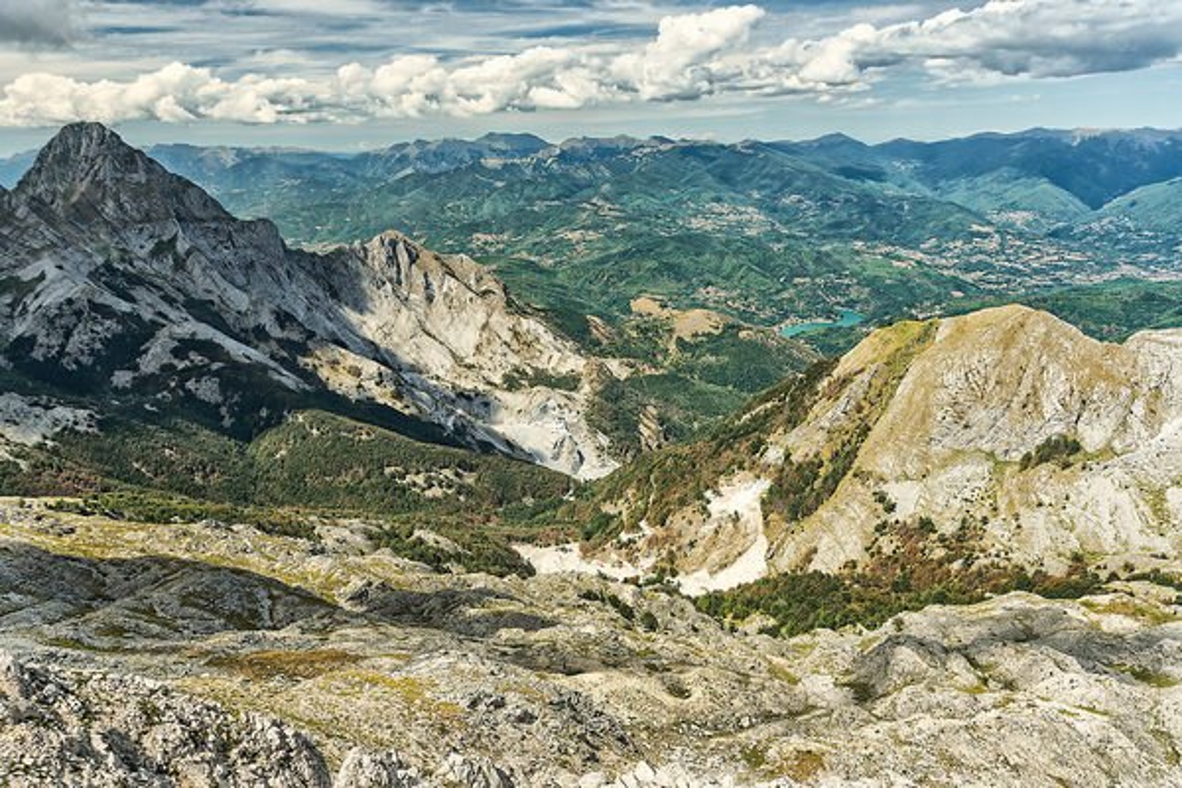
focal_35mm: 27
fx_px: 886
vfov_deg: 47.9
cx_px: 591
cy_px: 394
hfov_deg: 67.4
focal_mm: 18
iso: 100
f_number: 7.1
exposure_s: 1/160
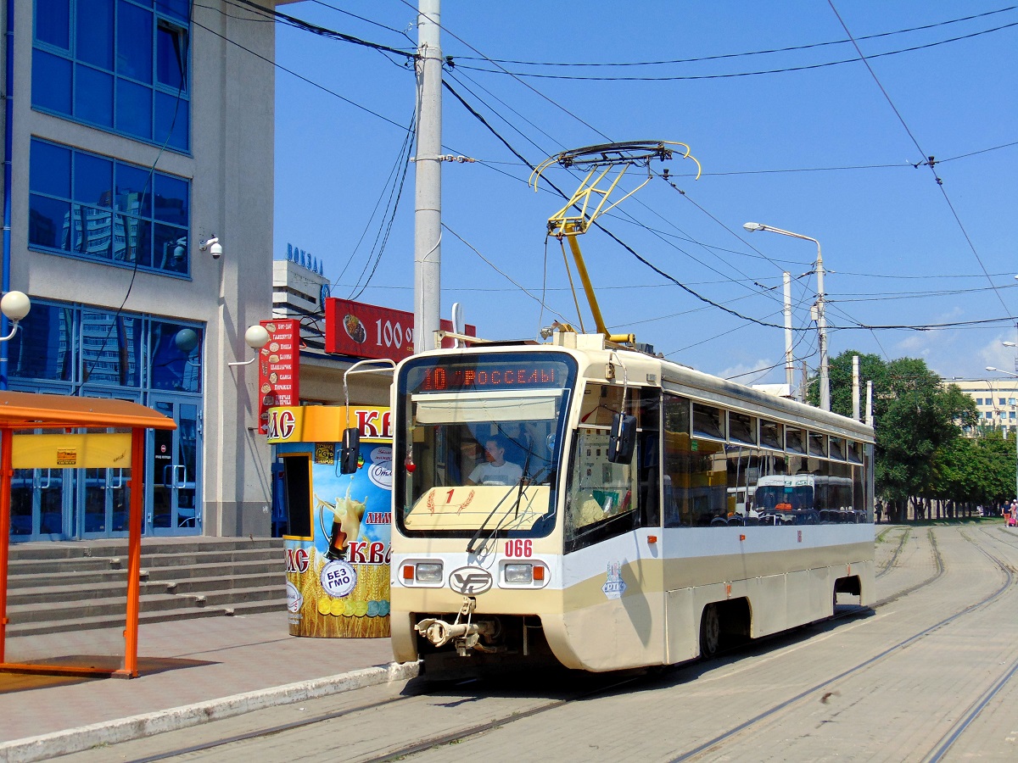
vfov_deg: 24.4
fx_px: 1765
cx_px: 509
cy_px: 382
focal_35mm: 60
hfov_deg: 32.2
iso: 80
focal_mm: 10.8
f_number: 9.3
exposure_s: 1/200
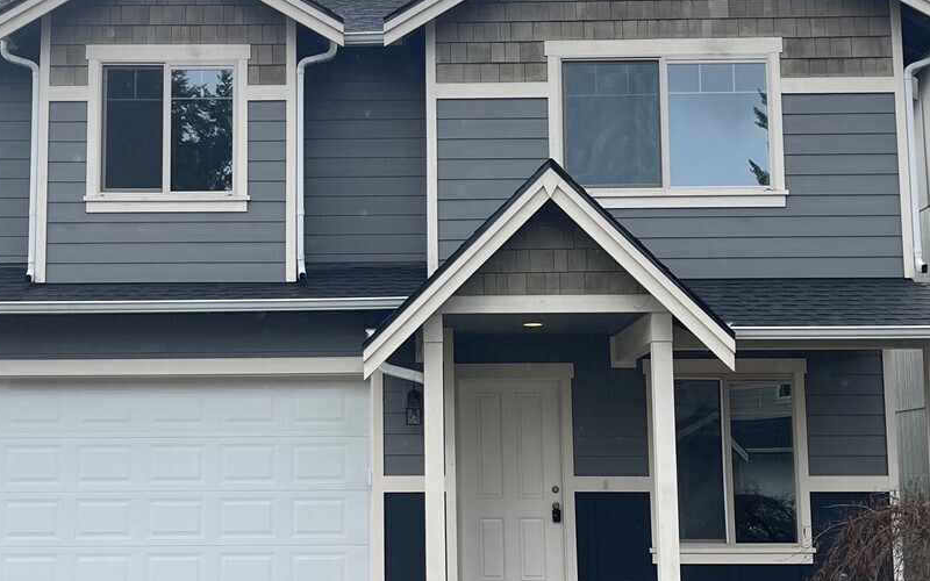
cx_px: 392
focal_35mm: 53
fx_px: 1343
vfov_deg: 24.4
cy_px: 296
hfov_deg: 38.1
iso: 32
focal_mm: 5.1
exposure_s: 1/2203
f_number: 1.6
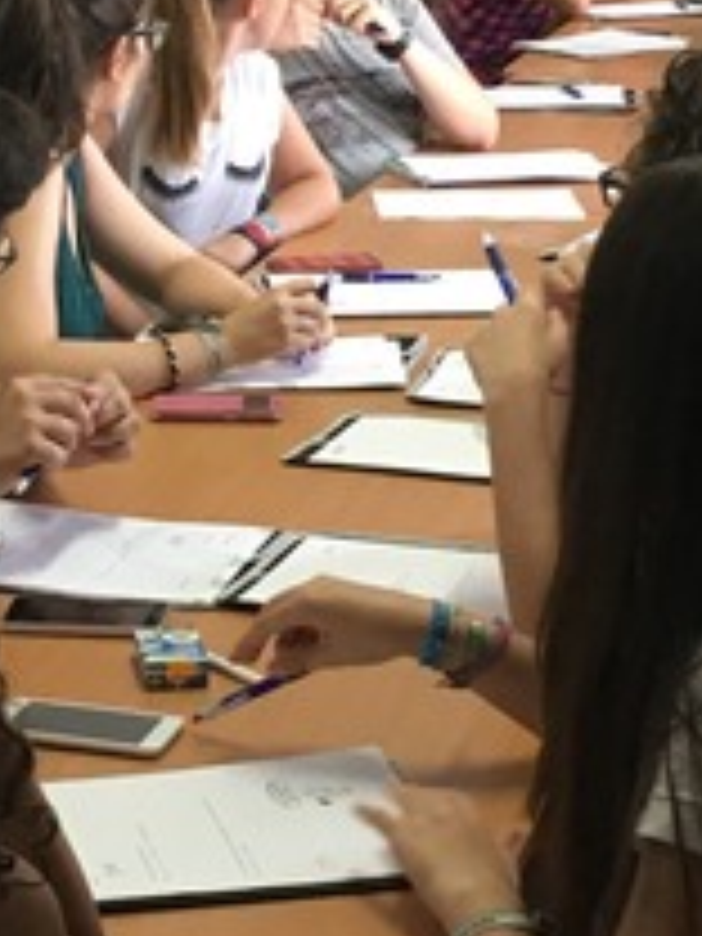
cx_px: 166
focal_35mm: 107
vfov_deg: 18.4
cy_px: 396
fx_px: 2893
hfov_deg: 13.8
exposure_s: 1/33
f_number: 2.2
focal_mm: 4.15
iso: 160
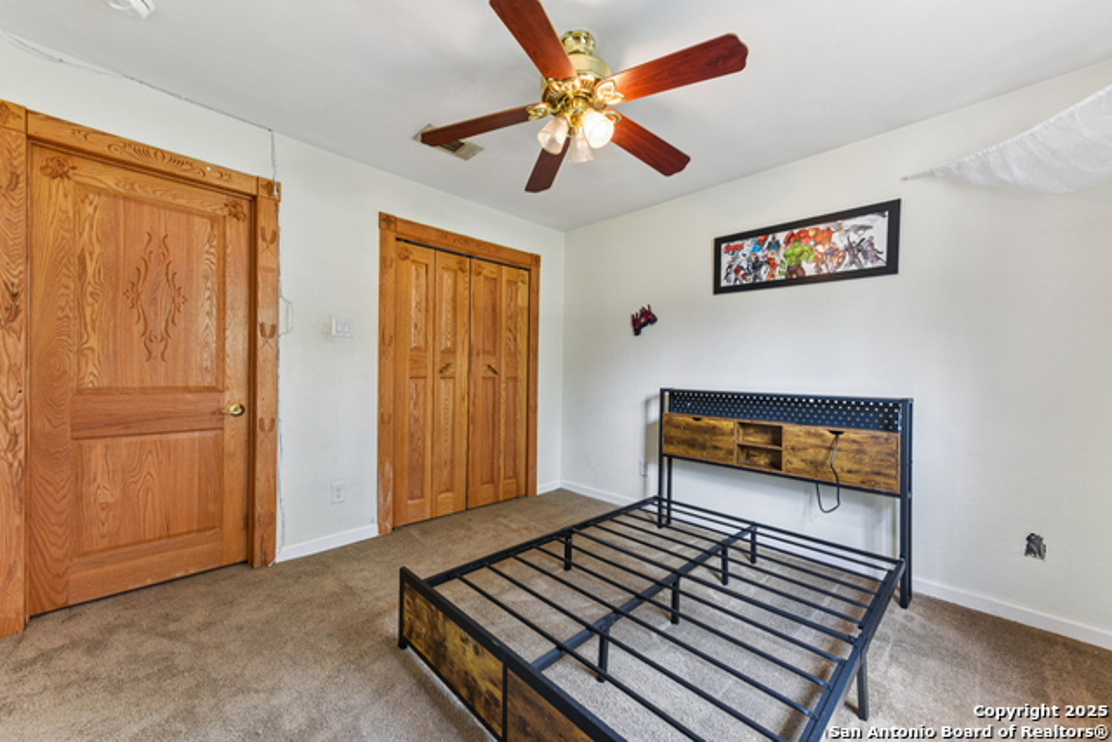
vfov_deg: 81.2
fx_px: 433
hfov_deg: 104.2
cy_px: 371
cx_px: 556
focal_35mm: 14
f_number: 8
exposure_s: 1/6
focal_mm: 14
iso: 400
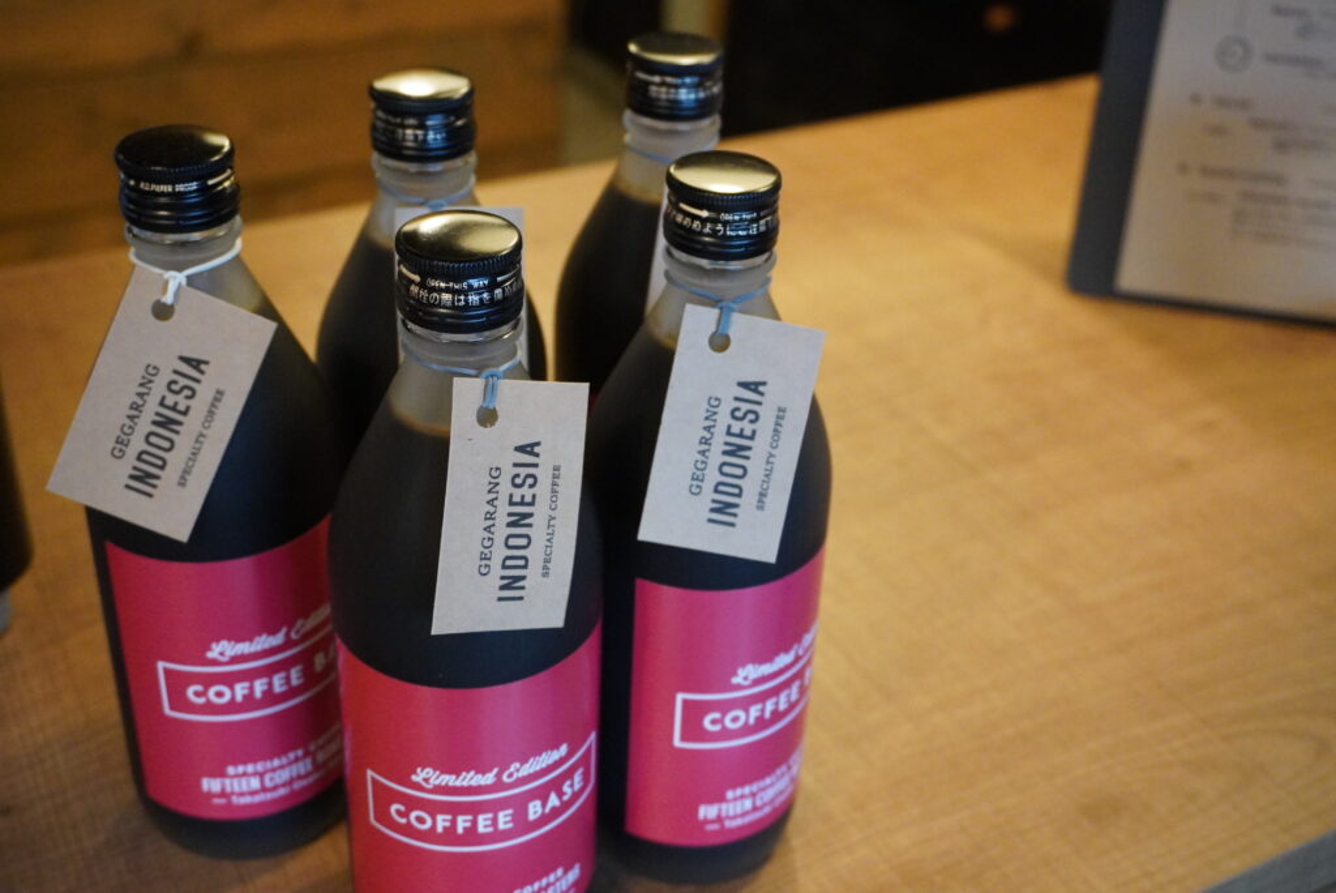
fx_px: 1615
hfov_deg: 44.9
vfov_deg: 30.9
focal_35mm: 44
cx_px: 668
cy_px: 446
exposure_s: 1/160
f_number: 4.5
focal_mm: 29
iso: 6400
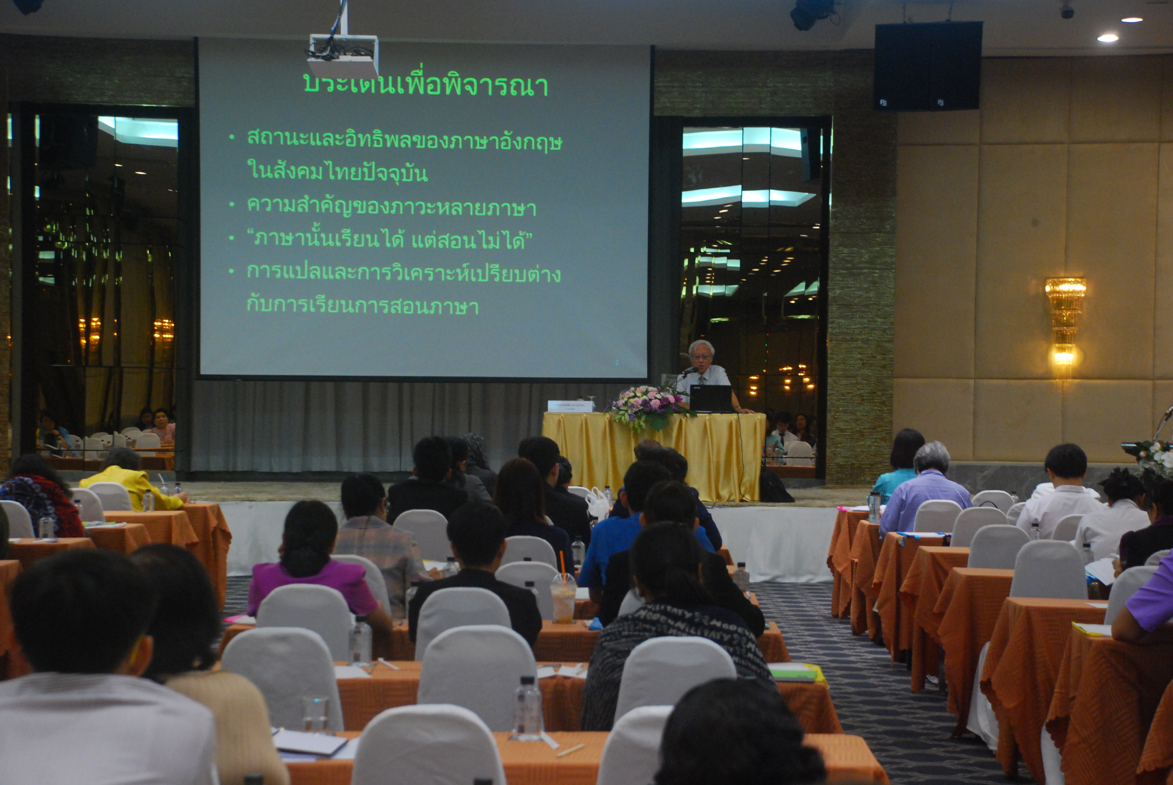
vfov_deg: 18.2
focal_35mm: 75
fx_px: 2447
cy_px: 392
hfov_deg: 27.0
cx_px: 586
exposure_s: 1/20
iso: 1000
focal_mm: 50
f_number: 4.8
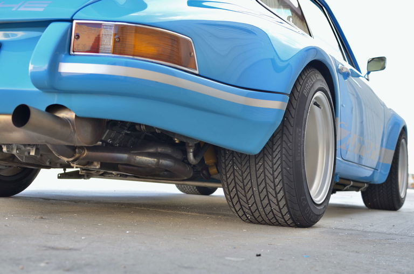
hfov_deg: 37.9
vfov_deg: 25.6
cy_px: 137
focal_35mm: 52
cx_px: 207
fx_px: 602
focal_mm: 35
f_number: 4.5
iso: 200
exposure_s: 1/125
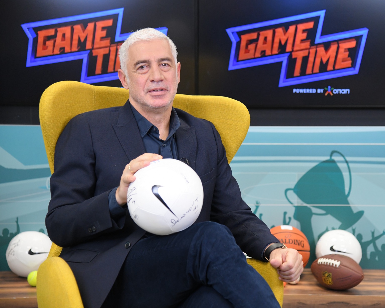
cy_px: 154
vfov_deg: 19.4
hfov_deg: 24.1
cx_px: 225
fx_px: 900
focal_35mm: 79
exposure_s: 1/320
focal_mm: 70
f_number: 4
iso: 2500
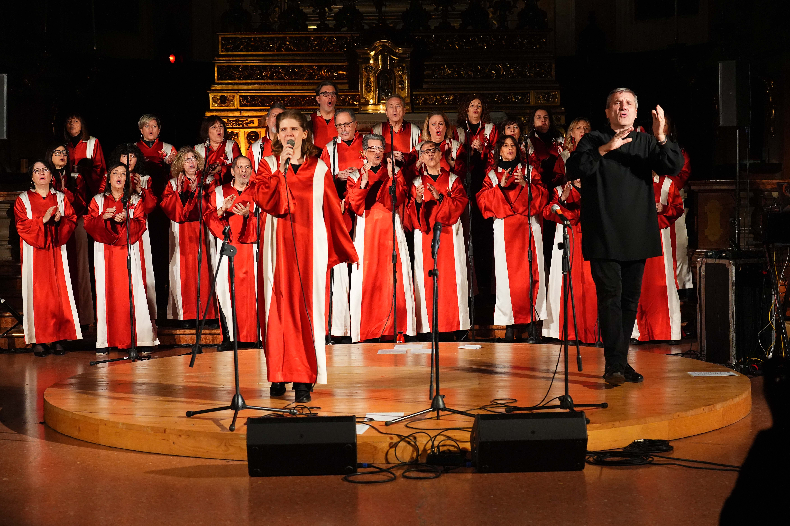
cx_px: 395
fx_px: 1646
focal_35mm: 75
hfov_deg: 27.0
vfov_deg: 18.2
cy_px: 263
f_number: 5.6
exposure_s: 1/400
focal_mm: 75
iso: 6400
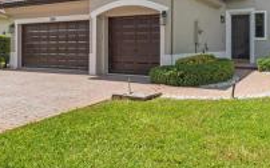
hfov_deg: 55.7
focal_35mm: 34
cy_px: 40
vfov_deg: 36.3
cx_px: 178
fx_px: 250
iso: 125
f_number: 10
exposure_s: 1/100
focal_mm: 10
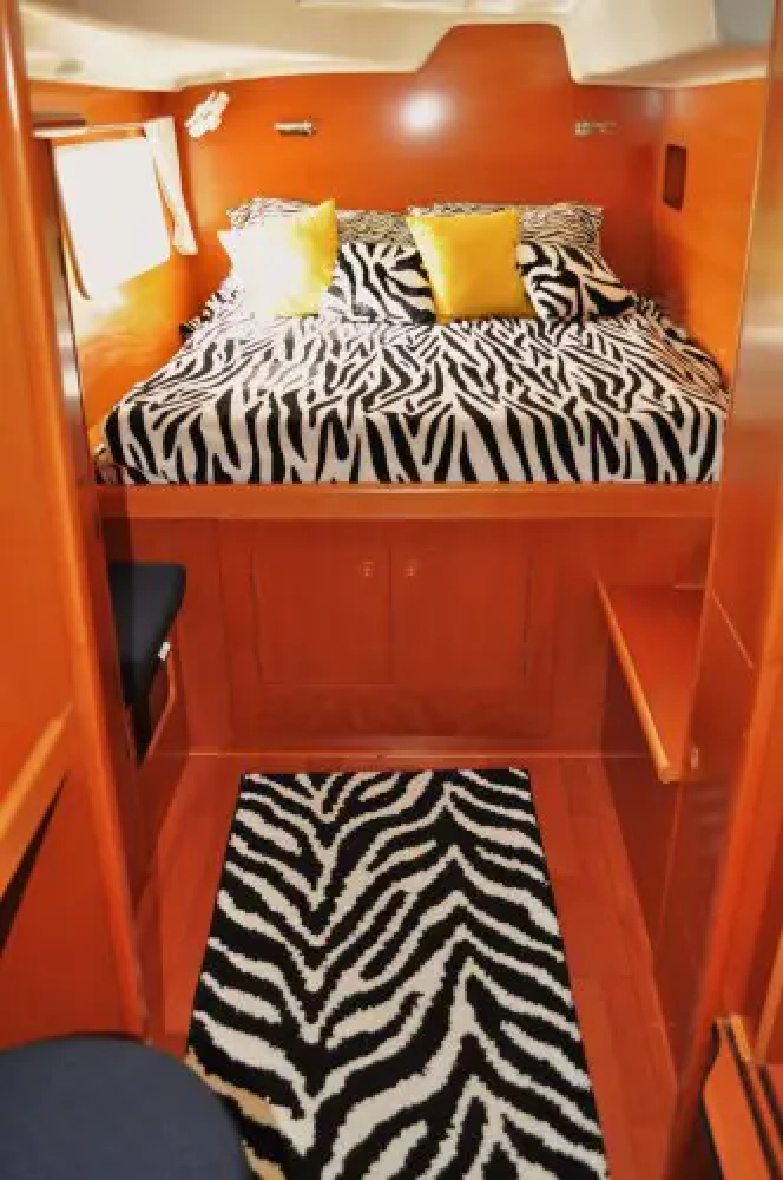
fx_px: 1080
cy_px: 590
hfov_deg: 39.9
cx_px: 392
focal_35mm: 33
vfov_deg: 57.3
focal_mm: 22
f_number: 3.8
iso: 800
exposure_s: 1/100
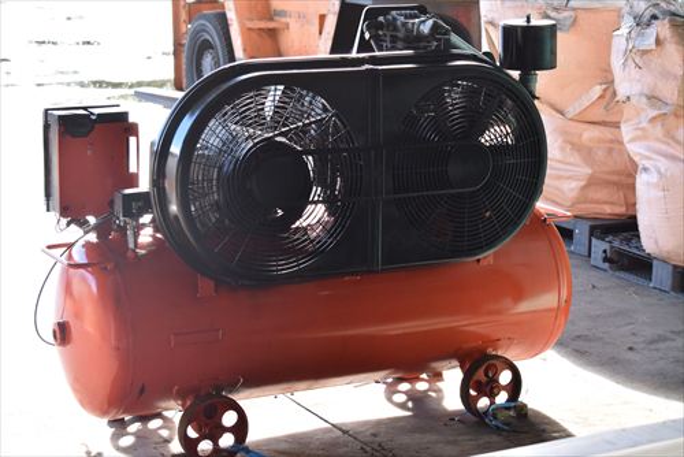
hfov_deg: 24.6
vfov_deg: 16.6
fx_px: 1568
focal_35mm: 82
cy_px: 228
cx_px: 342
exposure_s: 1/640
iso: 1250
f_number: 6.3
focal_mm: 55
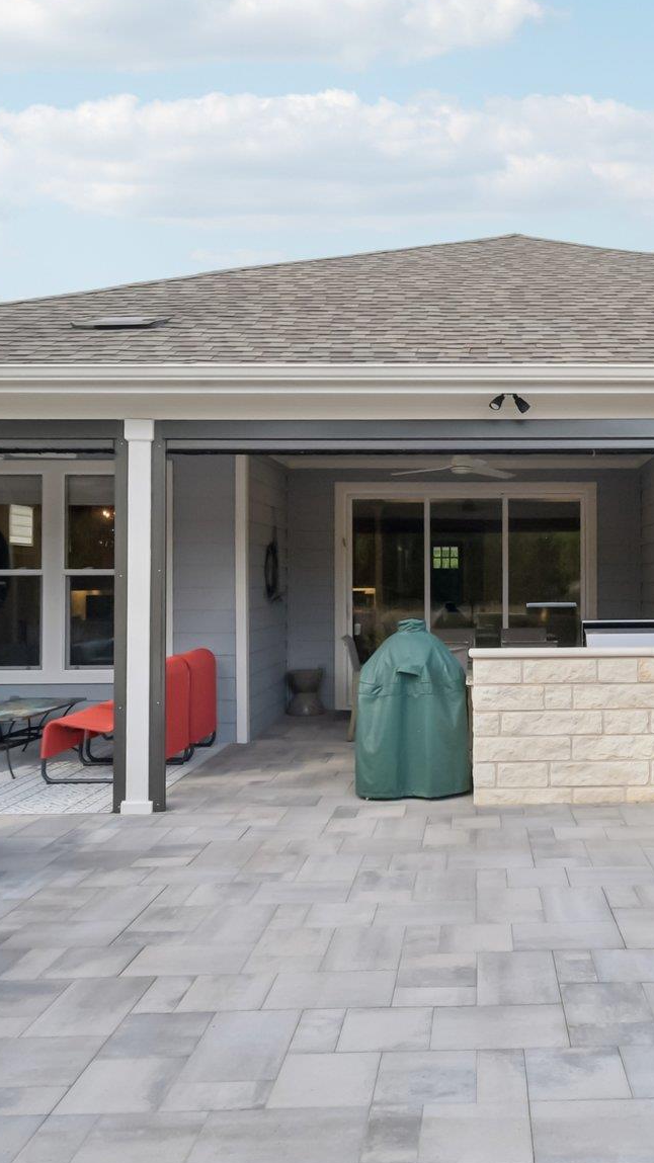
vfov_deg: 67.5
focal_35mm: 28
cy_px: 483
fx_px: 864
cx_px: 521
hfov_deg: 39.9
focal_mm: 10
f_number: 8
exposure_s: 1/500
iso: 400
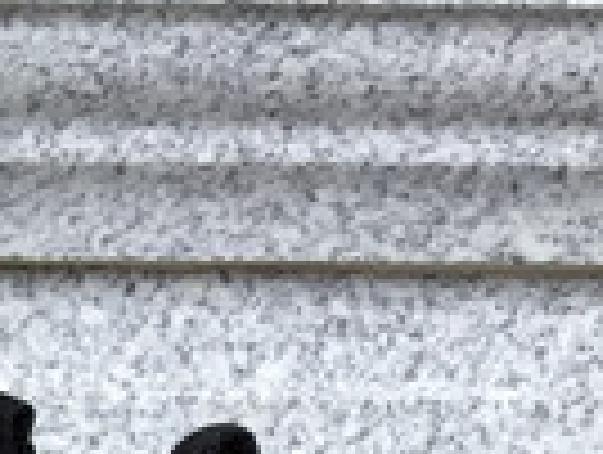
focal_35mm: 185
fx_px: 3228
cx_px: -855
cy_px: 1164
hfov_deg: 9.5
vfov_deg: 7.4
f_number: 2.4
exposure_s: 1/186
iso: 25
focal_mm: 3.3
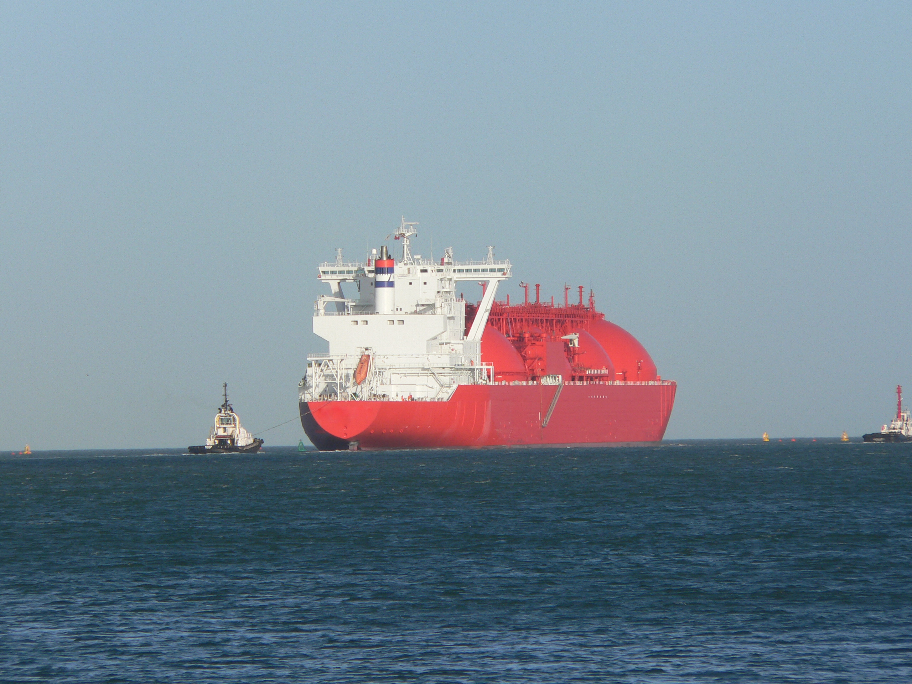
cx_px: 456
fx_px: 8958
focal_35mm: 340
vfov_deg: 4.4
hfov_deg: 5.8
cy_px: 342
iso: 80
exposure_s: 1/500
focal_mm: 56.7
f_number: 5.6
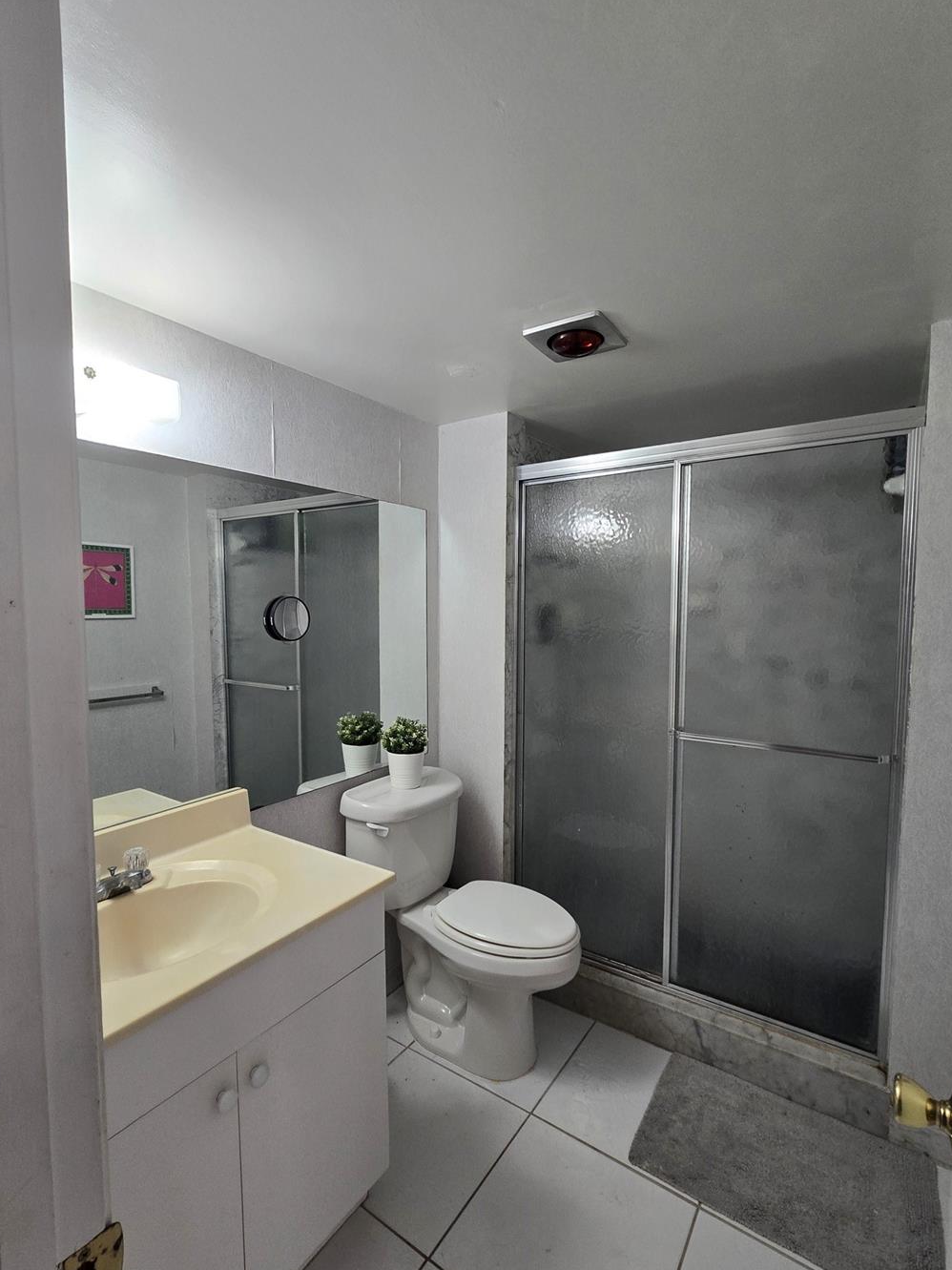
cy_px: 652
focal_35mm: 15
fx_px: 550
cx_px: 458
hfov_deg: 81.7
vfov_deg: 98.2
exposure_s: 1/60
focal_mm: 2.2
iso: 125
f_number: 2.2
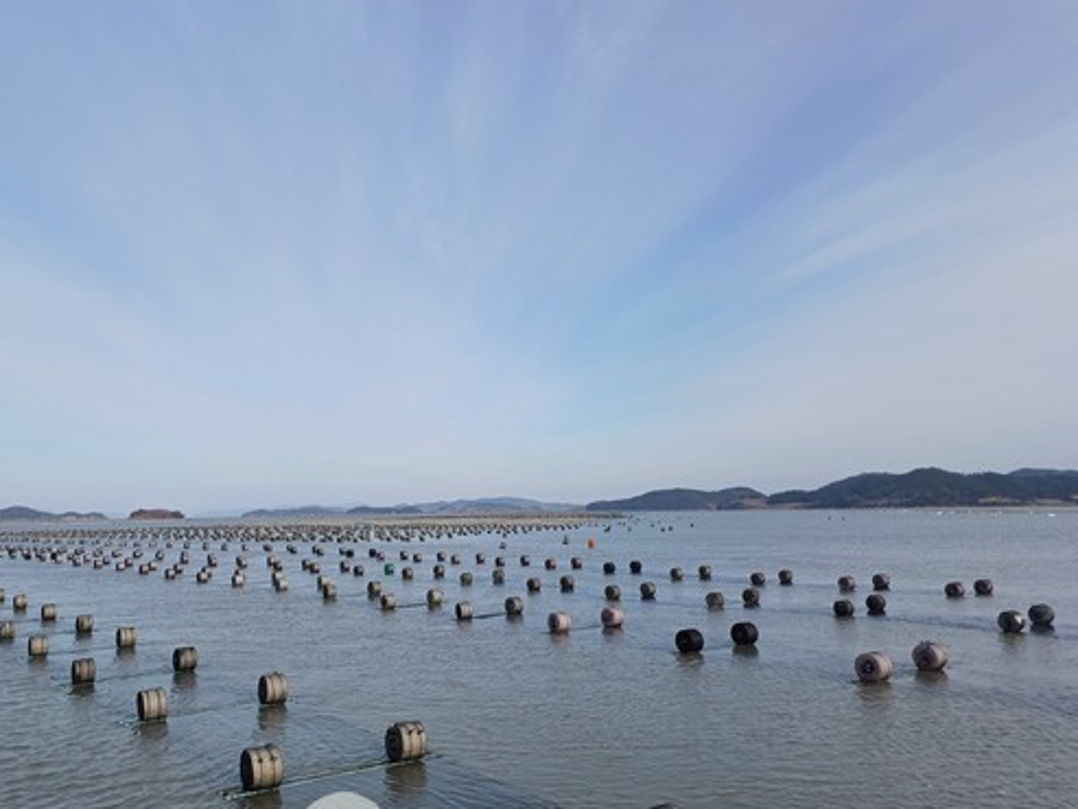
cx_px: 472
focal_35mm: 28
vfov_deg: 49.7
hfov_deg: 63.2
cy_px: 444
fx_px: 872
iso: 20
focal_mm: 5.06
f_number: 1.8
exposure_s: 1/545
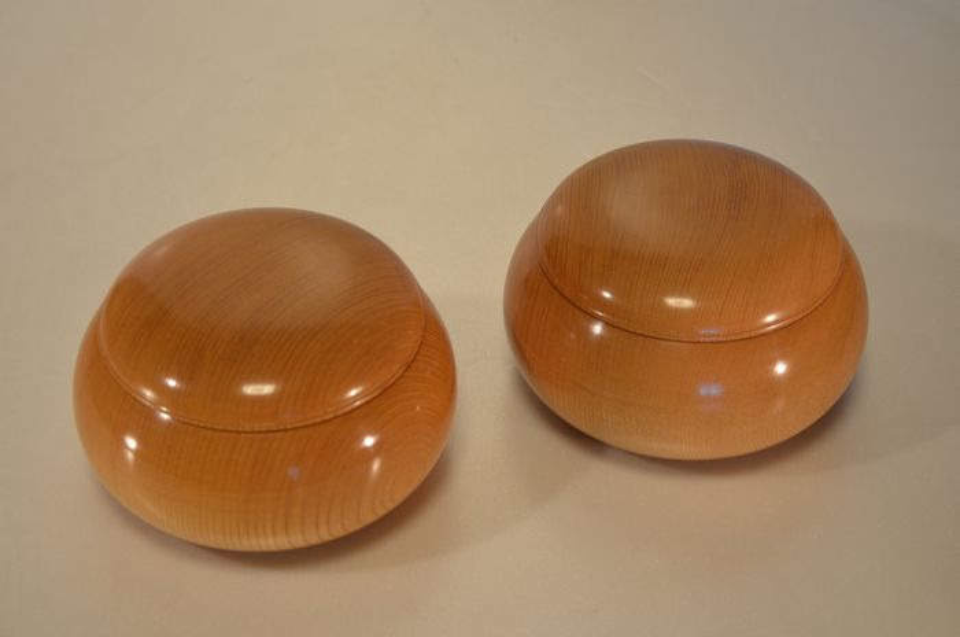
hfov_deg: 29.9
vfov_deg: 20.1
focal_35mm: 68
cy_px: 318
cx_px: 480
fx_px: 1797
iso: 400
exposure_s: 1/25
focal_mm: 45
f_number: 6.3
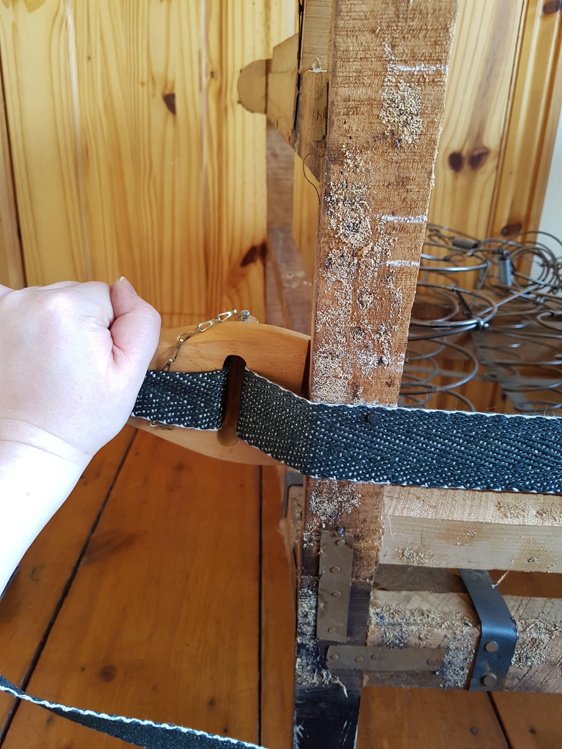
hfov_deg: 53.1
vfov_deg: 67.3
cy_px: 374
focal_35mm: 26
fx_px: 563
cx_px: 281
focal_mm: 4.2
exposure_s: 1/50
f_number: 1.7
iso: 80
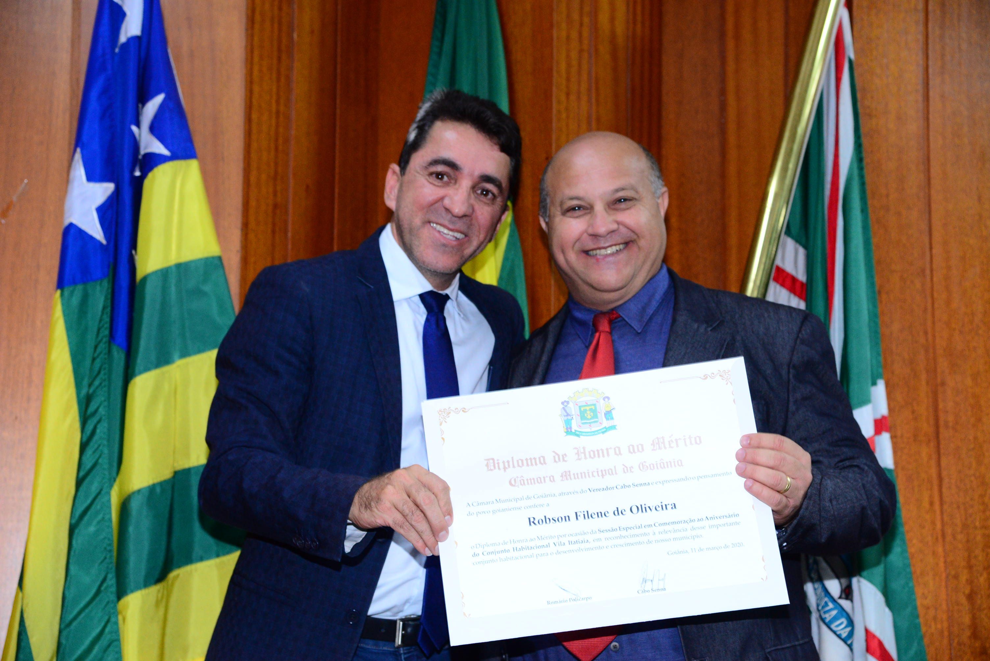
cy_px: 330
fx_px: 2063
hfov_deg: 27.0
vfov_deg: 18.2
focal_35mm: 75
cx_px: 495
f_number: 5
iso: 2500
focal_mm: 75
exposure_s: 1/60
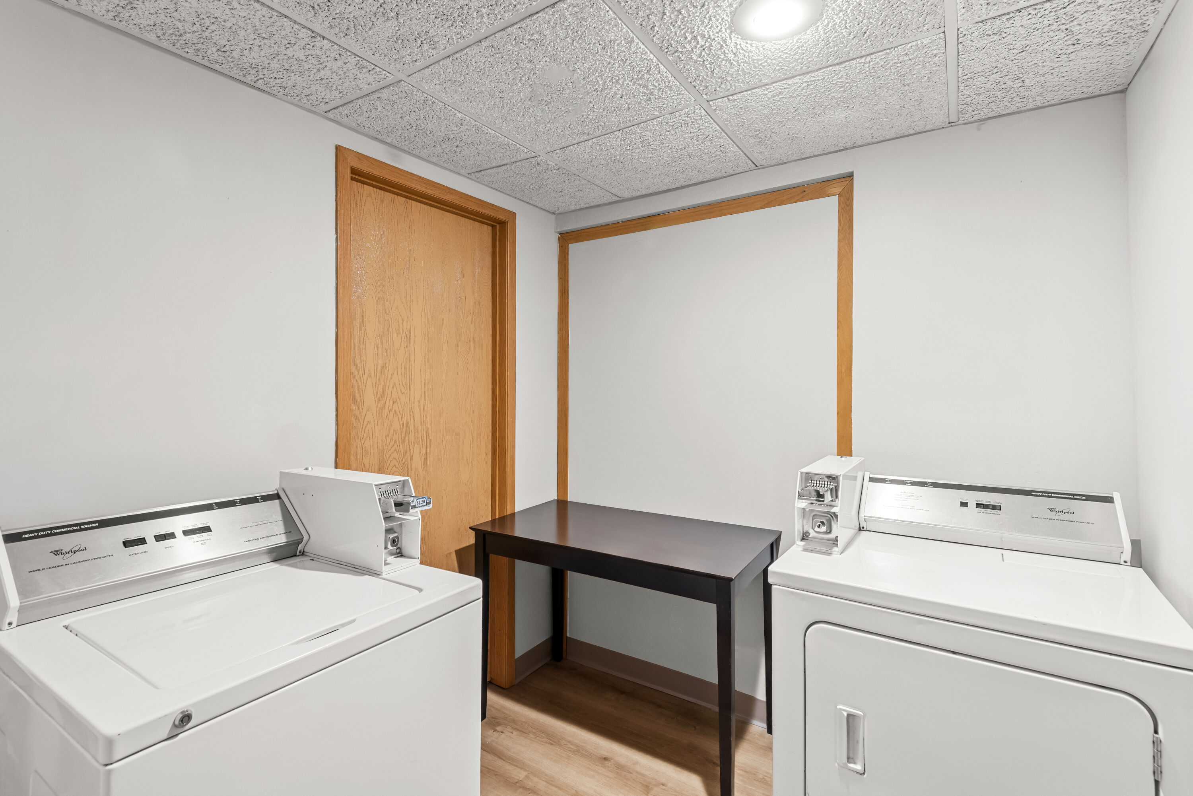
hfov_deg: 96.7
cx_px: 596
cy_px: 398
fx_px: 530
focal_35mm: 16
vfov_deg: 73.8
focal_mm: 16
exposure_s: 1.6
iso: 200
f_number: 9
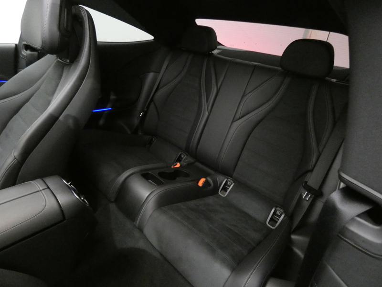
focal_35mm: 20
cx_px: 191
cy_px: 144
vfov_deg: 66.0
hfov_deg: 81.7
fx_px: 221
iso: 1600
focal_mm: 3.6
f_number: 2.8
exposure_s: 1/13
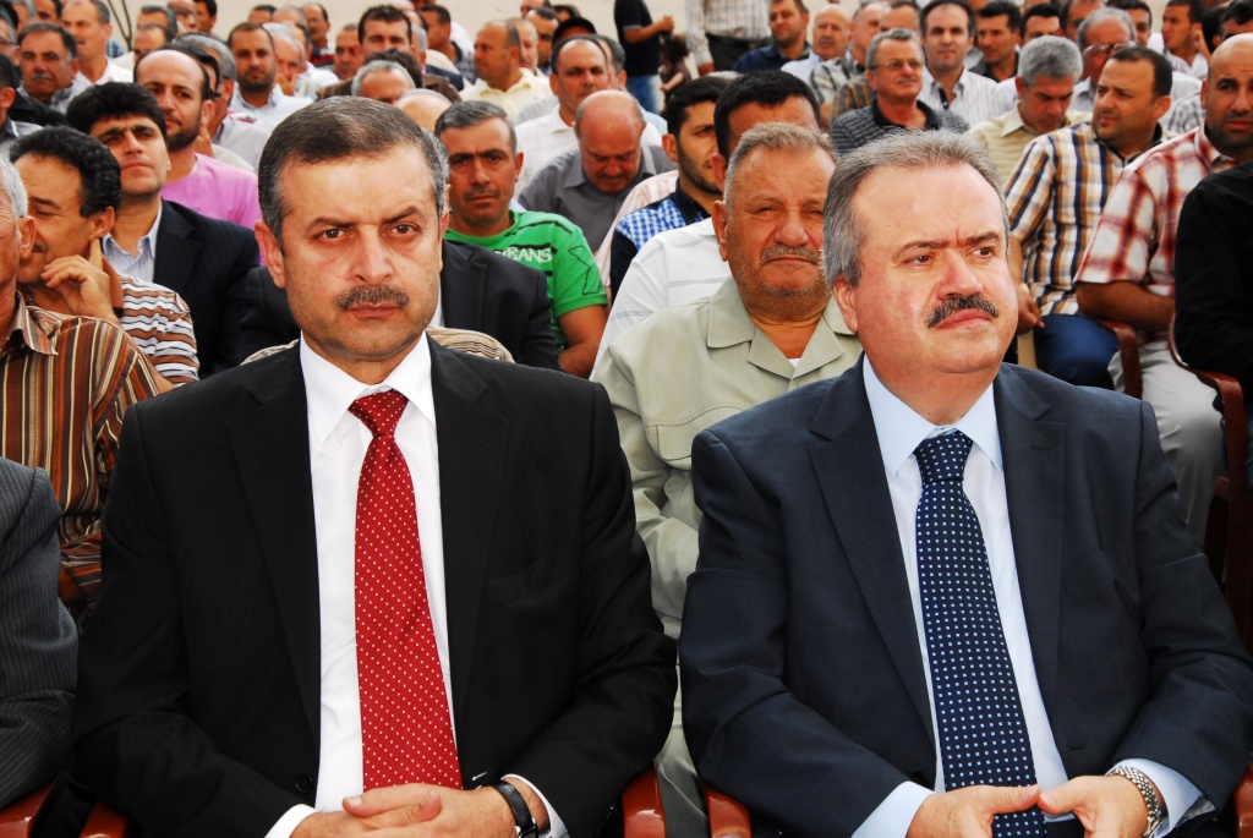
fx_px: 2613
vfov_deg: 18.2
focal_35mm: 75
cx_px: 626
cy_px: 419
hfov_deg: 27.0
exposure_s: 1/250
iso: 500
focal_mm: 50
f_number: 8
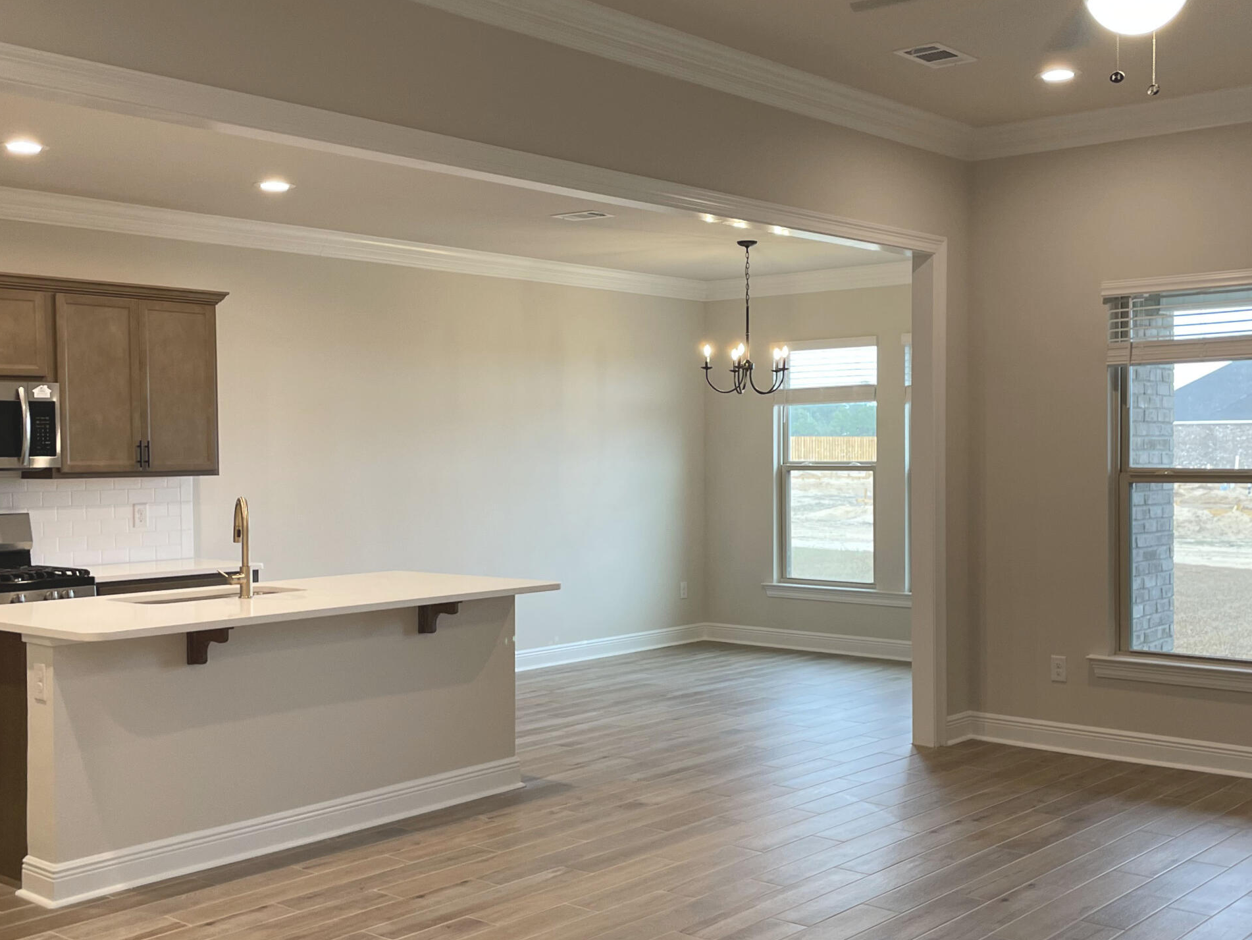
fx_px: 1483
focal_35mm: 41
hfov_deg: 45.8
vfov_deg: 35.1
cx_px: 658
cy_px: 476
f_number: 1.6
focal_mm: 4.2
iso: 64
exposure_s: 1/60
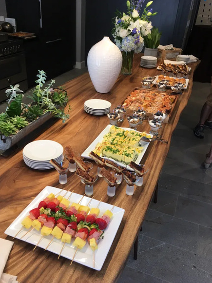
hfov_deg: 46.8
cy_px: 144
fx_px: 245
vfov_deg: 60.0
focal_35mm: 30
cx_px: 103
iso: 25
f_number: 2.2
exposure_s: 1/30
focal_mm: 4.15
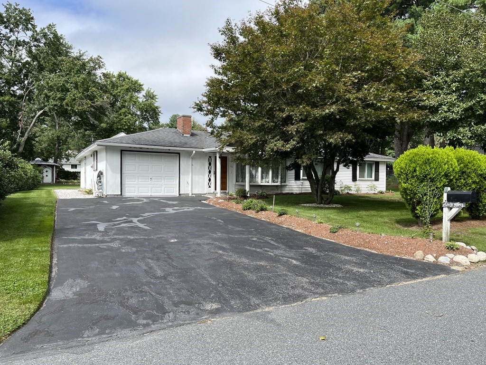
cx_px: 243
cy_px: 182
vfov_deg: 53.1
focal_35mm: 26
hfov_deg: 67.3
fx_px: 365
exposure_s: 1/1957
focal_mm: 5.1
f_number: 1.6
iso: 50
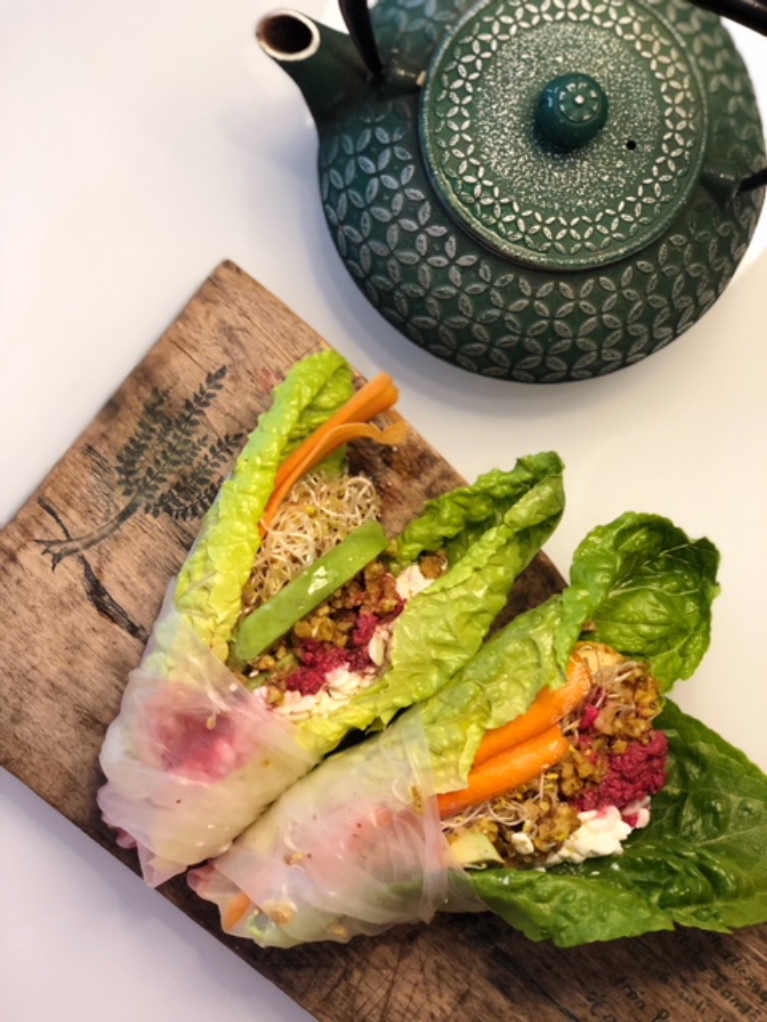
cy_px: 511
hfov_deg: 28.0
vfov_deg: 36.8
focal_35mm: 52
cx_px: 384
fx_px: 1536
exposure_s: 1/33
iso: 125
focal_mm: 6
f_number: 2.4
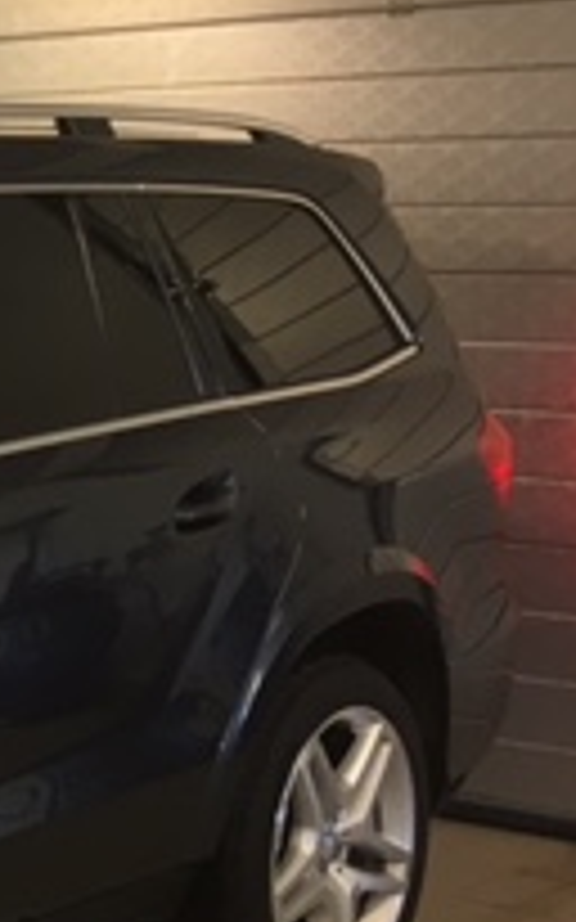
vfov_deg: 21.6
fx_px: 2413
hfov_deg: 11.7
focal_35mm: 96
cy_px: 558
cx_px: -702
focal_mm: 4.15
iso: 80
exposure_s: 1/33
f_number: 2.2
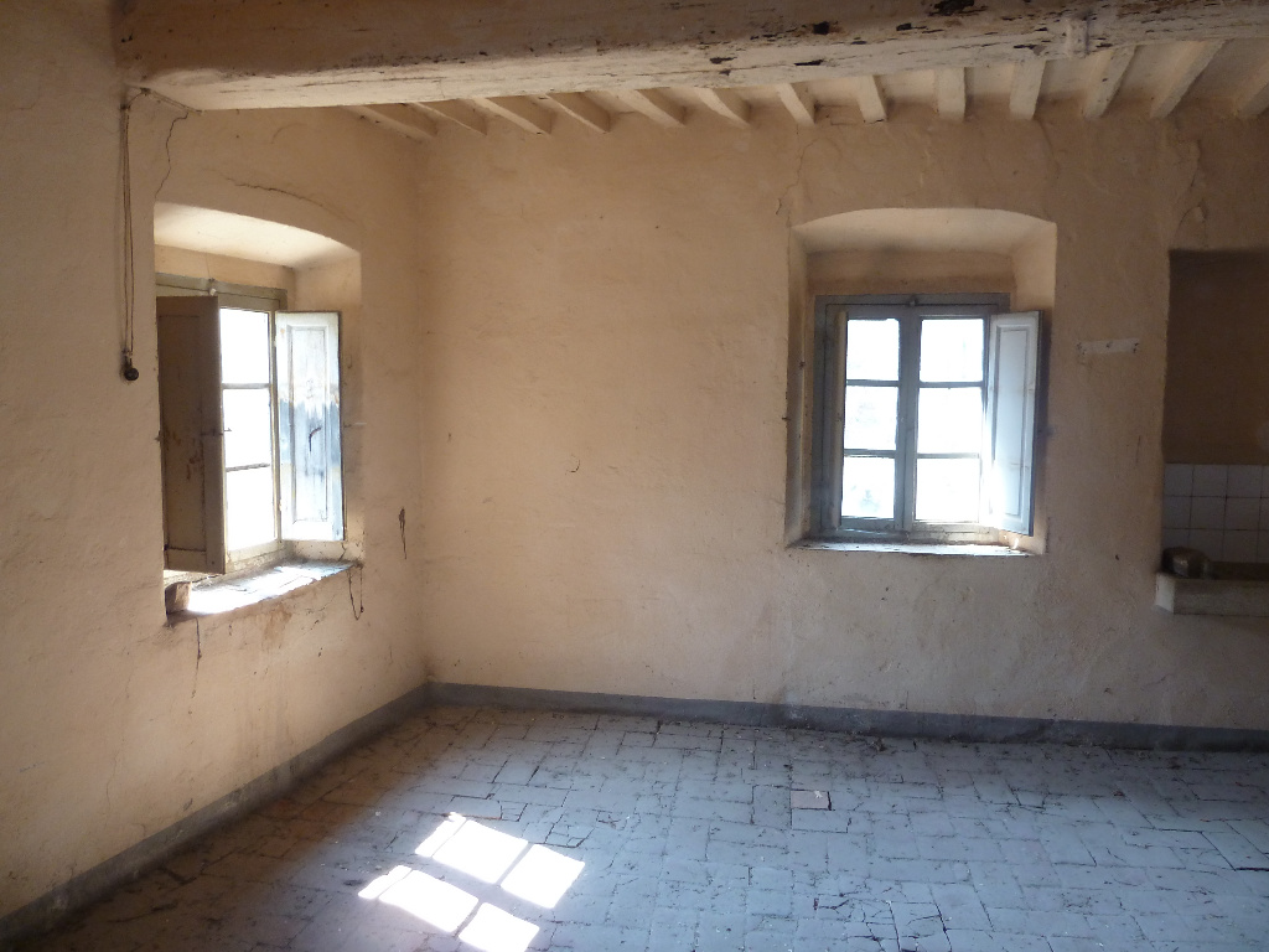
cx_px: 634
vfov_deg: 54.9
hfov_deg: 69.4
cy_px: 476
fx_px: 916
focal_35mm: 25
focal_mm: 4.1
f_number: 3.3
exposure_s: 1/30
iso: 160
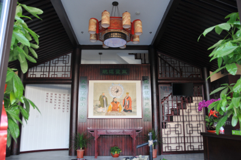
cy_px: 80
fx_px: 180
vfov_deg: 47.7
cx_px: 120
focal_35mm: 27
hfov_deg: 67.5
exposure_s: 1/25
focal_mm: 18
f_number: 3.5
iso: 200
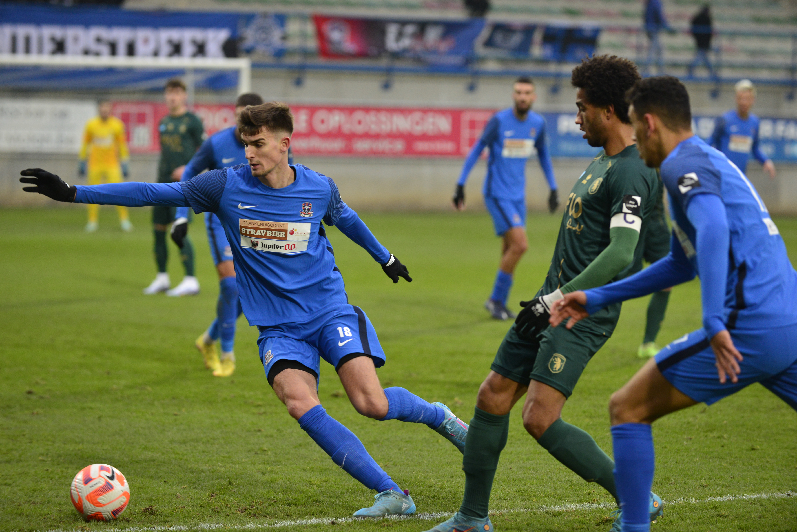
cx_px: 398
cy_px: 266
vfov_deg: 6.9
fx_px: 4429
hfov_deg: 10.3
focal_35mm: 200
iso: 1400
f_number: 4
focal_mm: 200
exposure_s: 1/1000
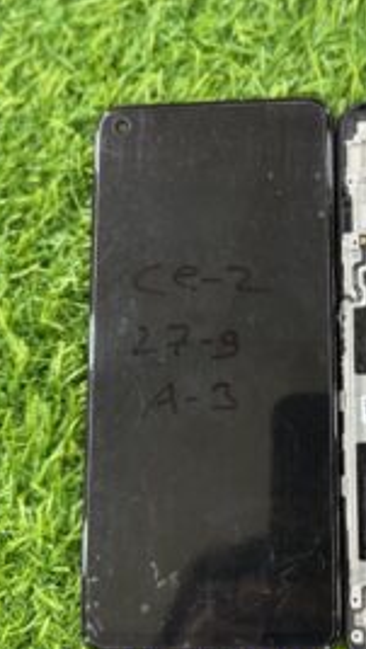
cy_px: 356
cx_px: 327
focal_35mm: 39
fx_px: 672
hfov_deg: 29.3
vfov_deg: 51.5
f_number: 1.78
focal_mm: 6.76
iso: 160
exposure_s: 1/50
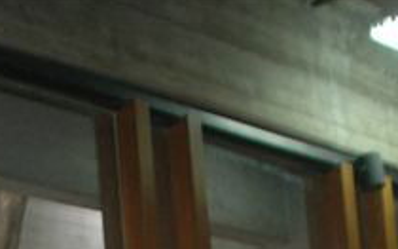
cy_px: 640
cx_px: 34
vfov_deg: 3.8
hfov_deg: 6.1
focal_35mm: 342
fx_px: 3708
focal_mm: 46
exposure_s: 1/60
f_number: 5
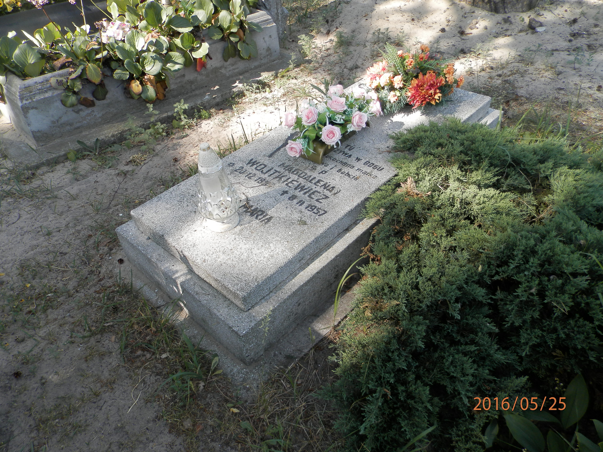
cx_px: 302
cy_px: 226
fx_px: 435
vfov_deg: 54.9
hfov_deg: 69.4
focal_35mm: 25
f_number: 3.1
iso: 80
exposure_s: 1/160
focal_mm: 4.5
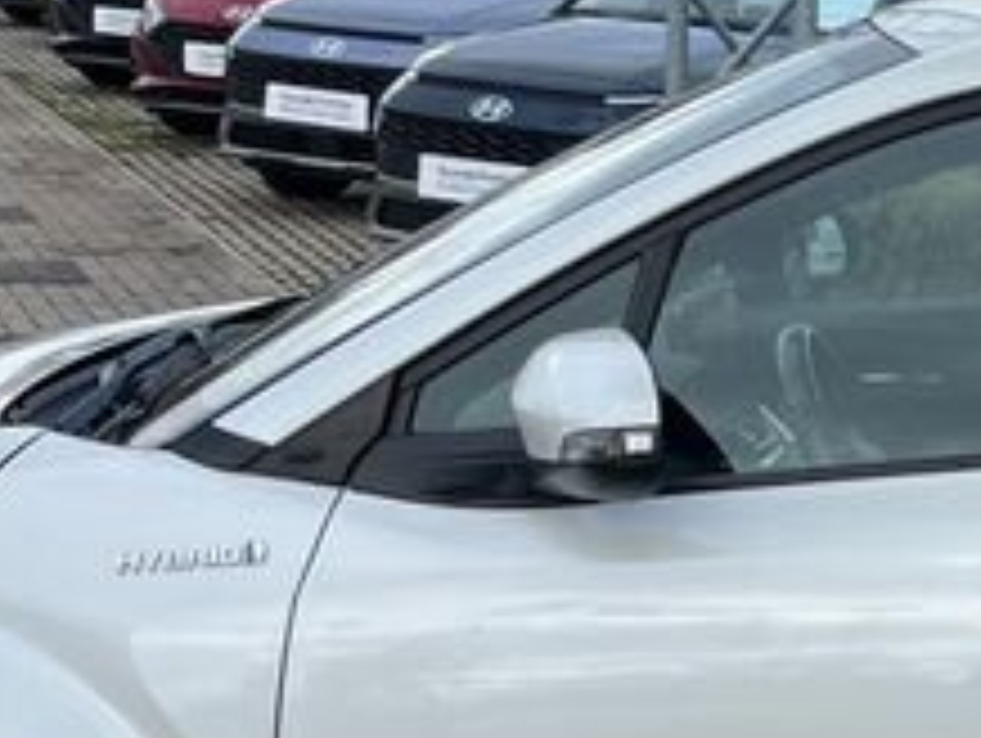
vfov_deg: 12.1
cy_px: 652
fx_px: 3461
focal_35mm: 122
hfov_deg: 15.5
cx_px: 1174
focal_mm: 5.1
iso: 50
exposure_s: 1/1890
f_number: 1.6
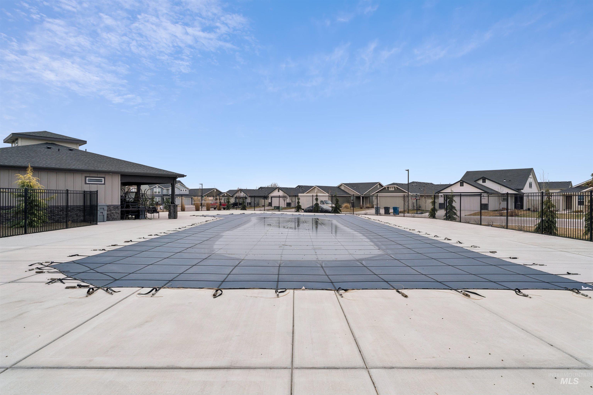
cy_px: 198
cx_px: 296
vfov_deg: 60.0
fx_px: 343
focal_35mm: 21
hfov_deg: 81.7
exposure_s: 1/640
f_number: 13
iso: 400
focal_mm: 20.8
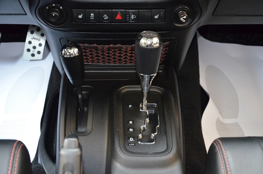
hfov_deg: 39.0
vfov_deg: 26.3
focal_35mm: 51
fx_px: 372
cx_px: 132
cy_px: 87
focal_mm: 34
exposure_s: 1/60
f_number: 4.2
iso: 3200
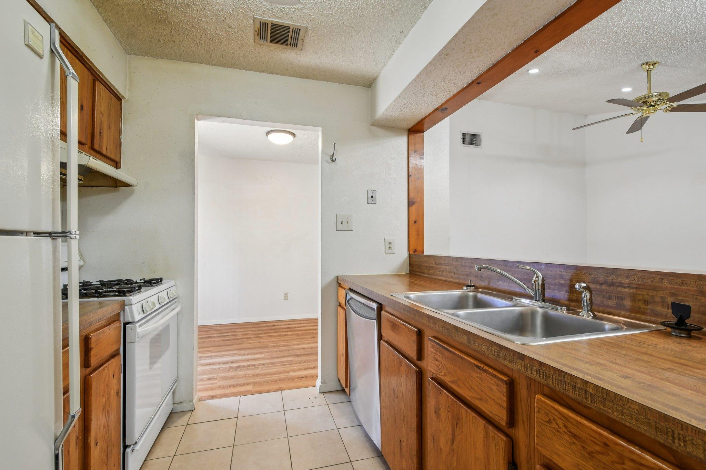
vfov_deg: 77.3
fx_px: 294
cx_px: 353
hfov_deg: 100.4
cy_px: 235
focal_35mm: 15
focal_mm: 10
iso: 400
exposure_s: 1/10
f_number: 8
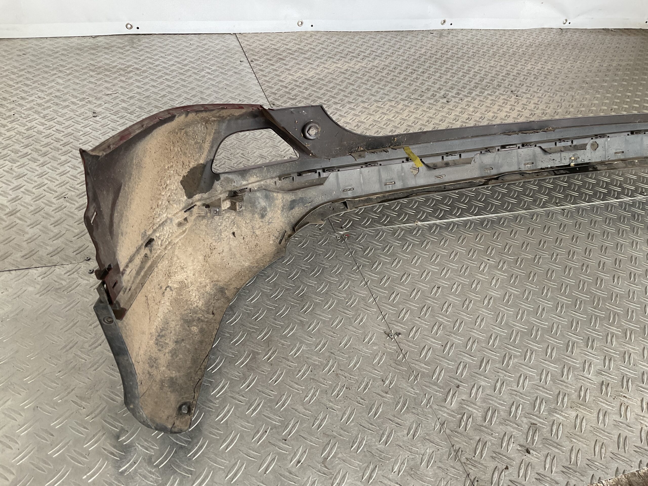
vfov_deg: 48.2
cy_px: 243
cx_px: 324
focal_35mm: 29
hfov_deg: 61.7
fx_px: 543
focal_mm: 3
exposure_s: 1/120
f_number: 1.8
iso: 50
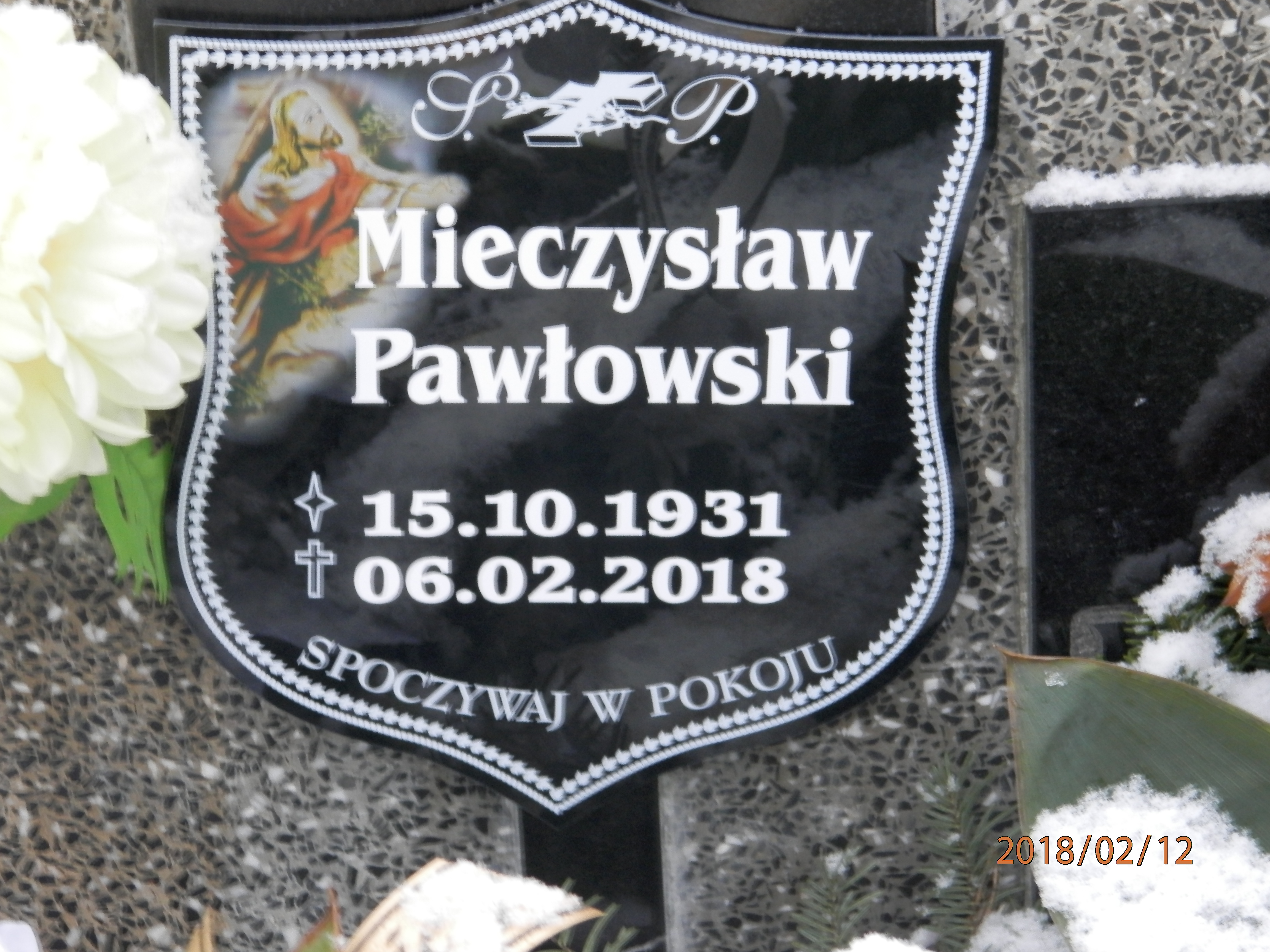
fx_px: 3889
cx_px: 635
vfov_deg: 14.0
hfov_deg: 18.5
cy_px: 476
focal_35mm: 106
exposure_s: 1/10
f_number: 4.5
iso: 200
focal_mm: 19
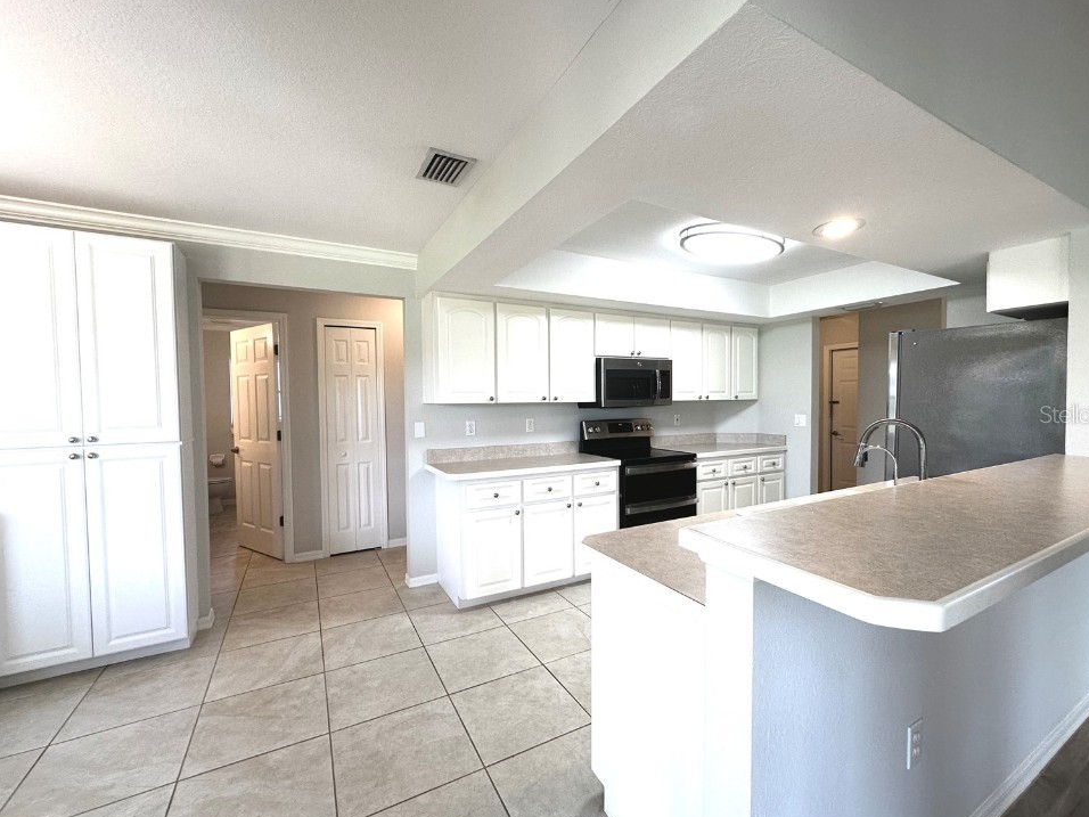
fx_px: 472
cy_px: 414
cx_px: 564
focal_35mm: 15
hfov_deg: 98.1
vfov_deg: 81.7
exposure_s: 1/120
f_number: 2.2
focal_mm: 2.22
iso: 125
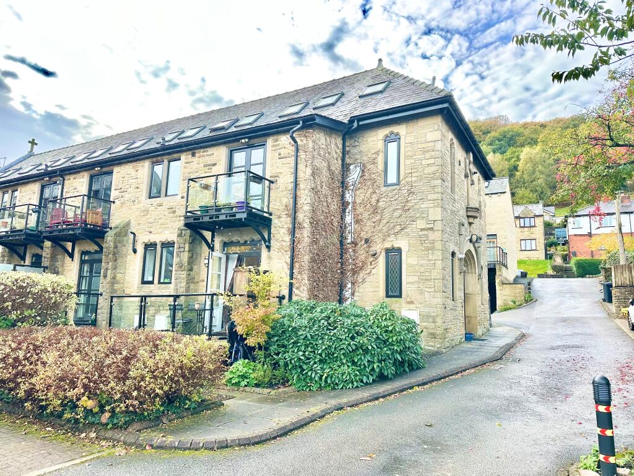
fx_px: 440
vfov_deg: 56.8
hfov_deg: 71.6
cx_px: 317
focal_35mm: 24
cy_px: 238
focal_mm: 6.86
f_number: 1.78
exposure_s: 1/816
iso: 80
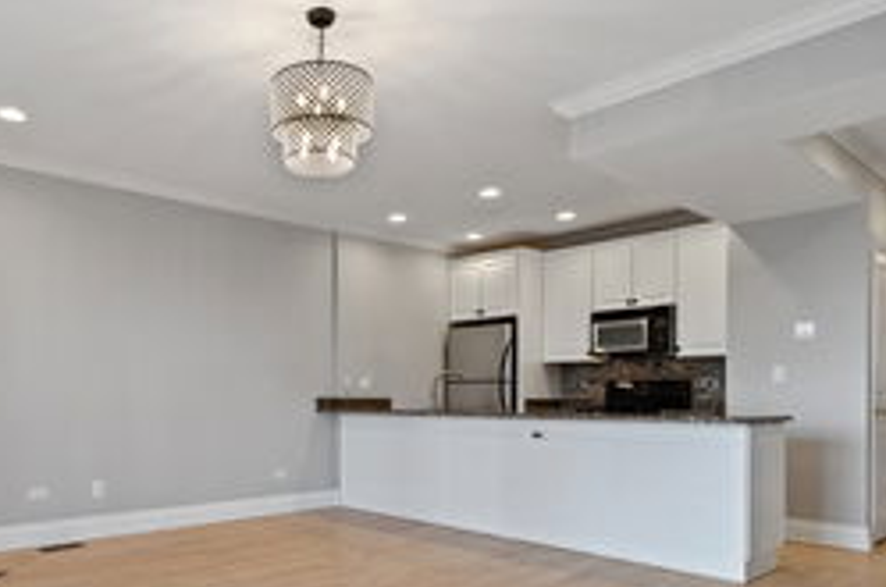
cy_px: 418
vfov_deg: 46.5
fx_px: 663
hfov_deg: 66.2
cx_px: 320
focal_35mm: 27
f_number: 8
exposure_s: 1/10
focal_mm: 14
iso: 400
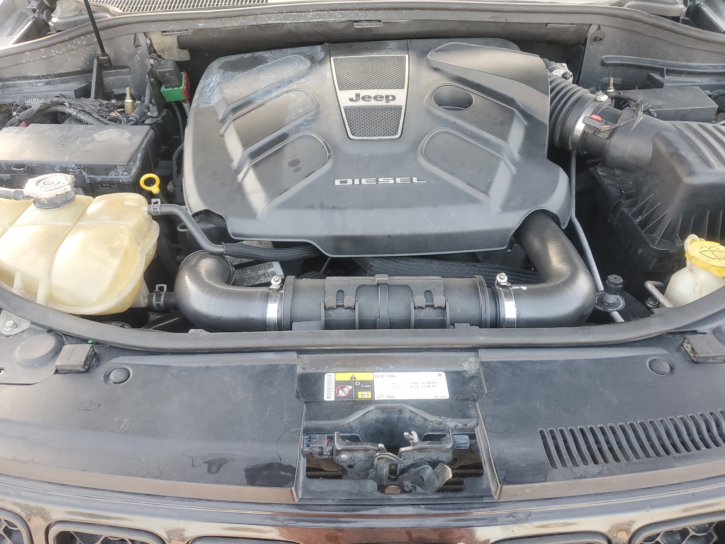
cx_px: 362
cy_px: 272
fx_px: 545
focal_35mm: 26
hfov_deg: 67.3
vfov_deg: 53.1
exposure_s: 1/60.2
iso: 106
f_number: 1.5
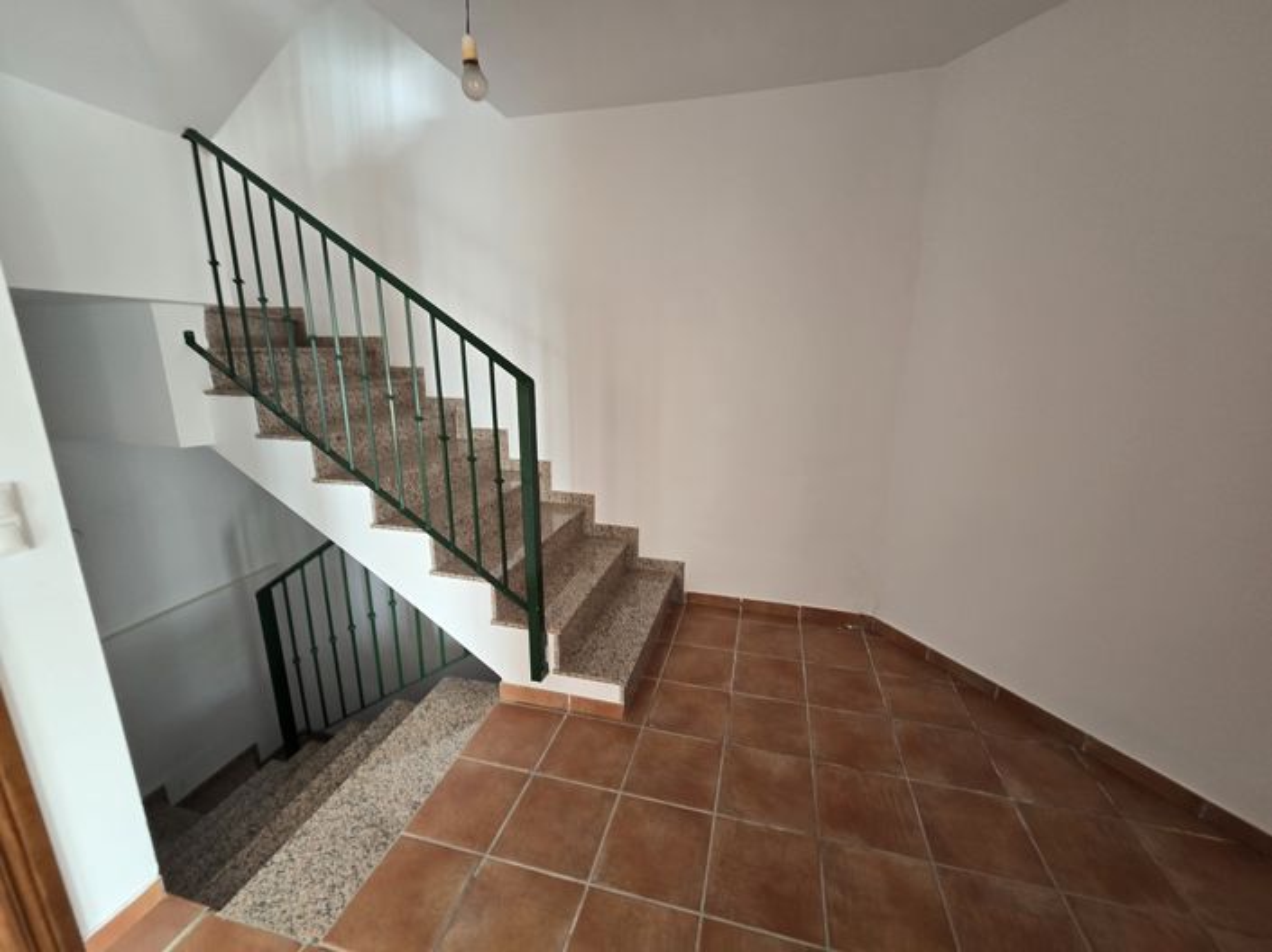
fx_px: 477
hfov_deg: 106.2
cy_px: 476
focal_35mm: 13
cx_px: 636
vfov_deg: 89.9
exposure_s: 1/50
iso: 100
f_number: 2.2
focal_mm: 2.2
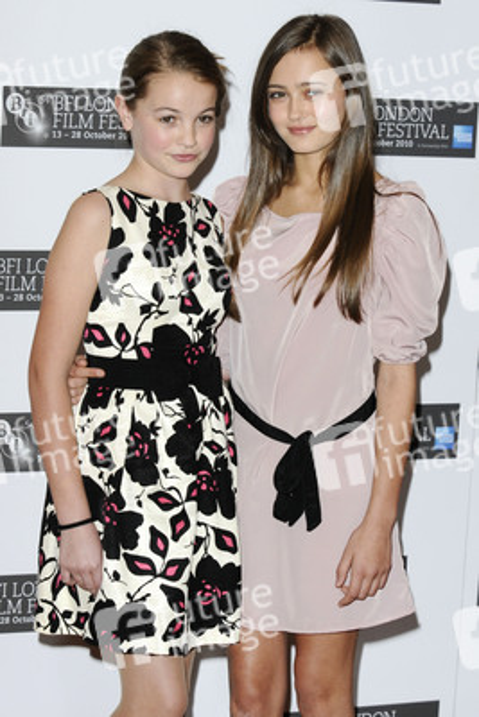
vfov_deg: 17.1
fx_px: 2393
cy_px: 358
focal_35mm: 120
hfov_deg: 11.4
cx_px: 240
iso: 400
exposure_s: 1/160
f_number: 5
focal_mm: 80
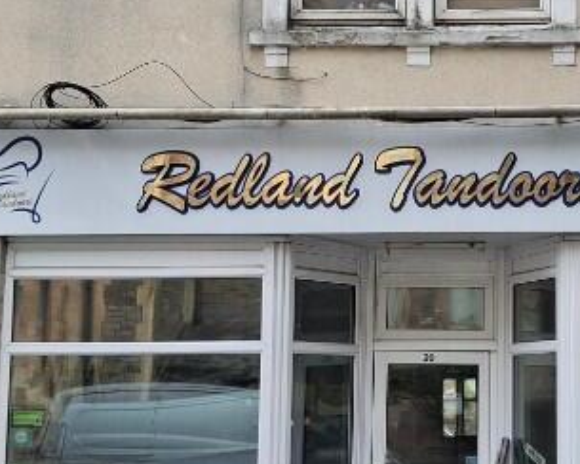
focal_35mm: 82
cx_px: 489
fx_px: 1408
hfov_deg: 22.9
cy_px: 169
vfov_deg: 18.7
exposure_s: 1/501
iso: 32
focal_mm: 4.69
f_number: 1.8
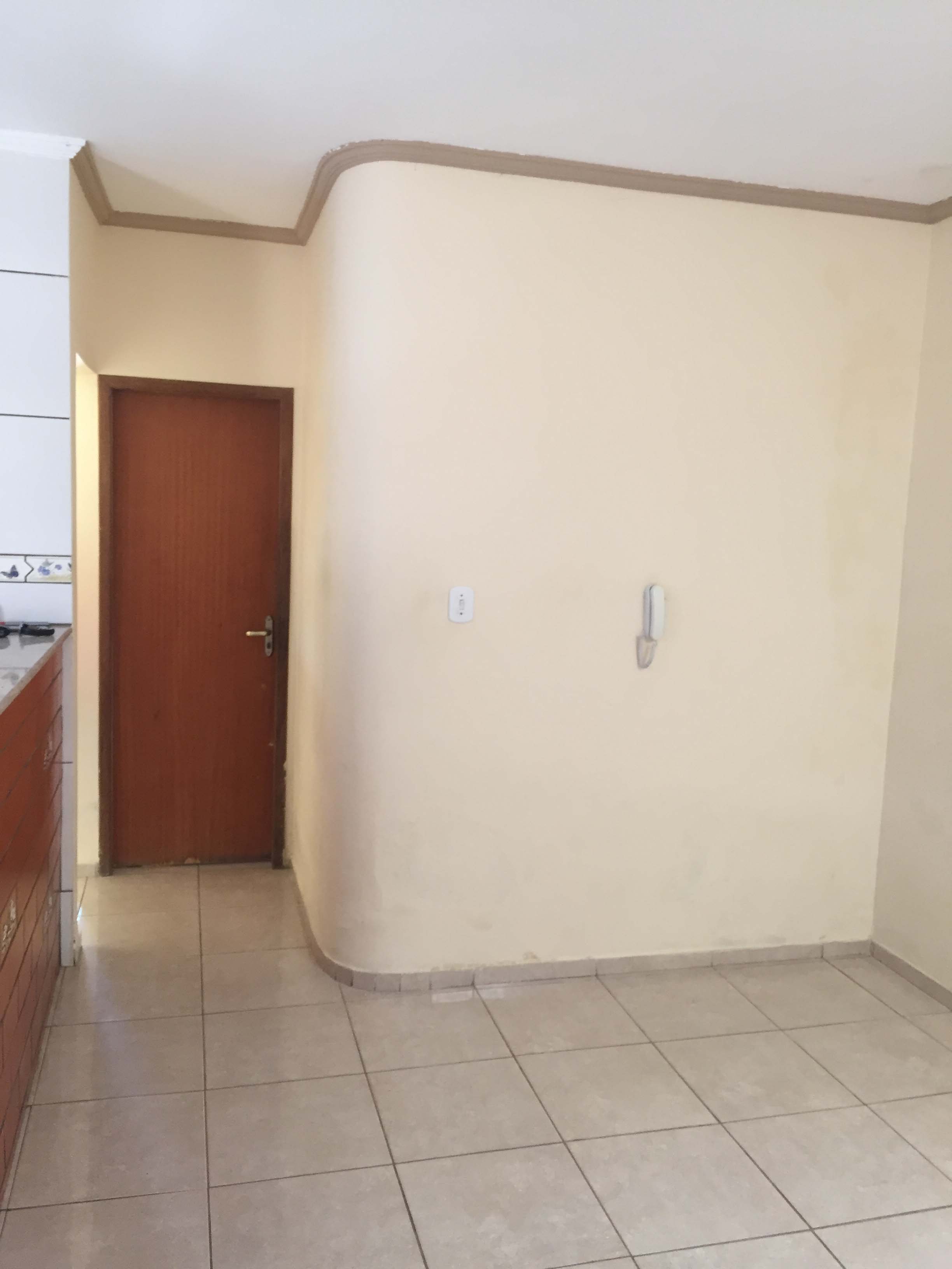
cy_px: 634
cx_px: 476
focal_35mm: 29
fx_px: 1063
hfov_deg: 48.2
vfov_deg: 61.7
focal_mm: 4.15
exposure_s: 1/30
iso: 80
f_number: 2.2
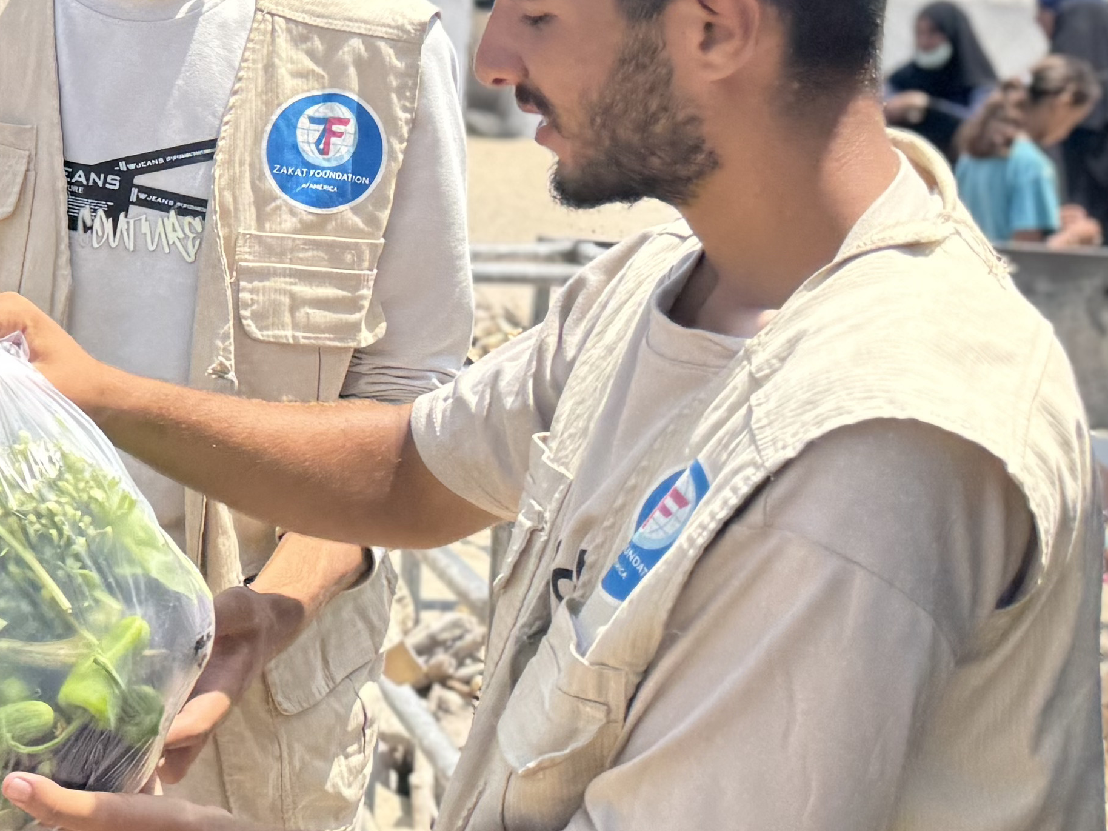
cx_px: -420
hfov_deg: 22.6
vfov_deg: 19.4
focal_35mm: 75
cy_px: 153
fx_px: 2401
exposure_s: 1/3247
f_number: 1.78
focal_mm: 6.76
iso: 80
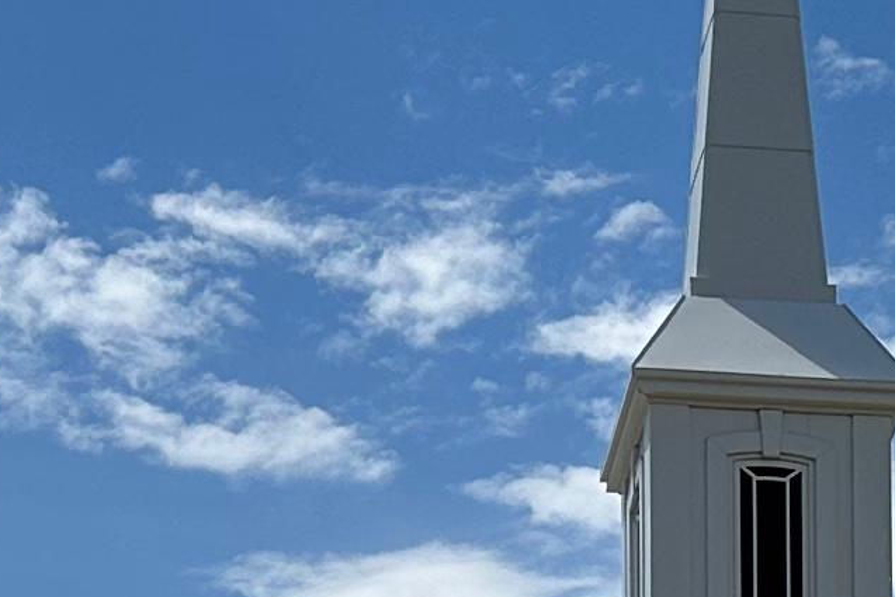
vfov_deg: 8.0
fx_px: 3929
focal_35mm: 158
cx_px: 766
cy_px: 1438
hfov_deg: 12.9
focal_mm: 6.86
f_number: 1.78
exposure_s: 1/8929
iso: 80
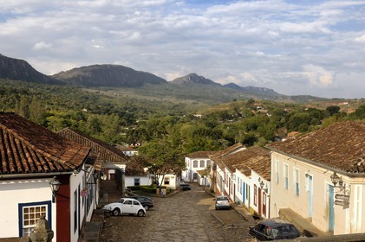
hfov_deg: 46.4
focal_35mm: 42
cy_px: 121
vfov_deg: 31.8
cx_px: 182
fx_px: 425
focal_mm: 28
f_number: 9
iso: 100
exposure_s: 1/160
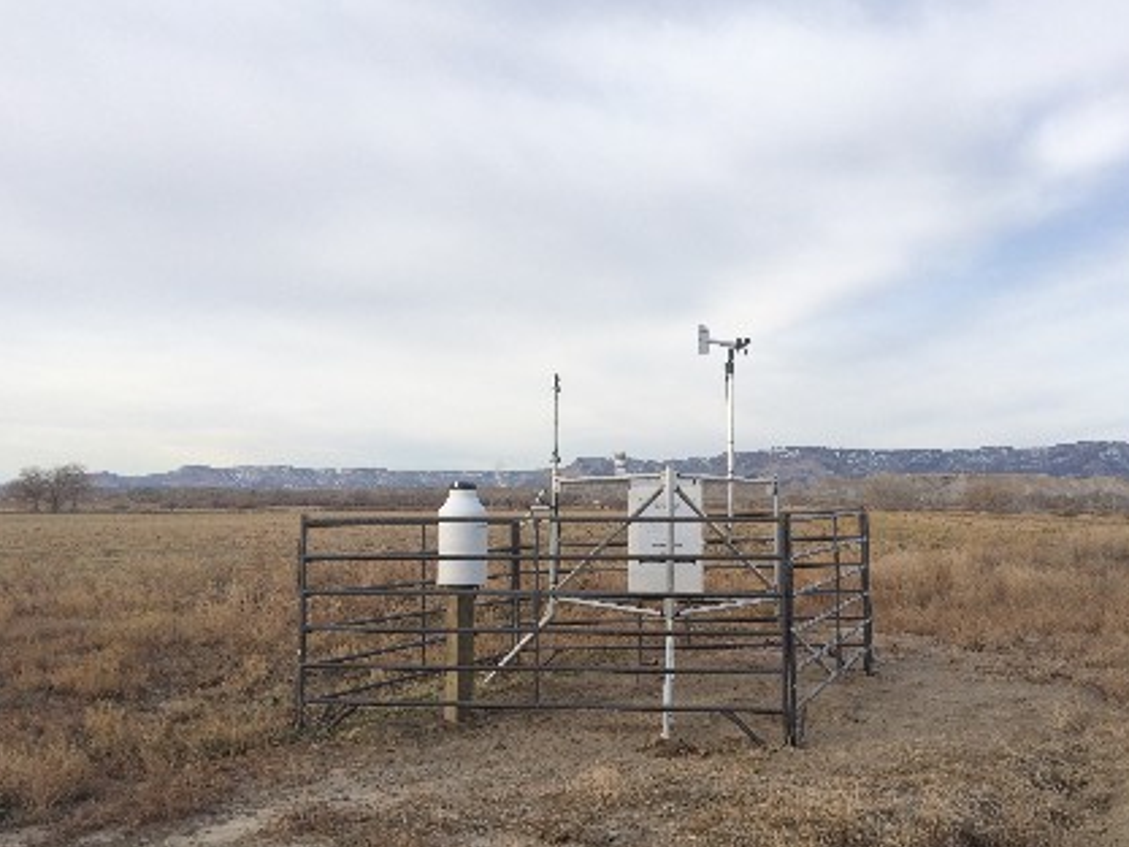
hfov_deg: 51.2
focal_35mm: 36
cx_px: 631
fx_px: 1174
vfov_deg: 39.6
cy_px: 459
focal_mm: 4.12
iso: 32
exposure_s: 1/1580
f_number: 2.2
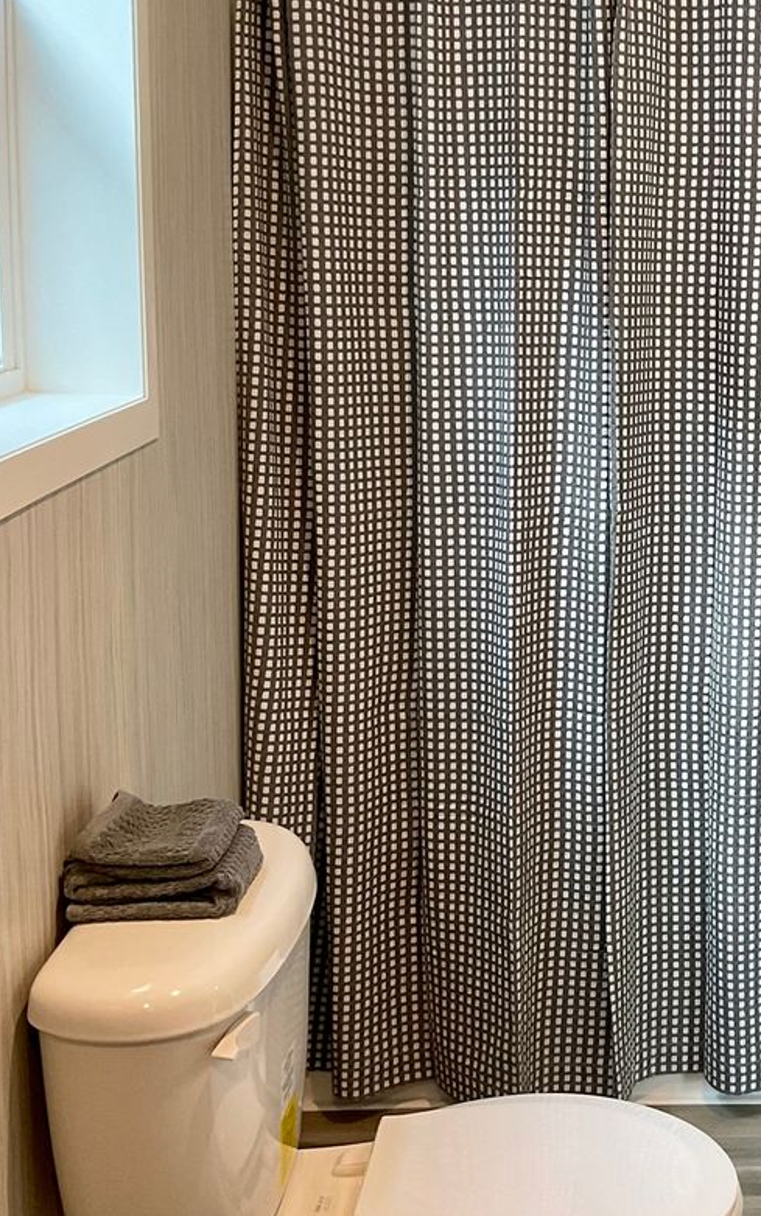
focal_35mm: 52
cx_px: 766
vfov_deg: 38.8
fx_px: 1725
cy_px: 545
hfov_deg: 23.8
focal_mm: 3
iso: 64
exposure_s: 1/60
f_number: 1.8
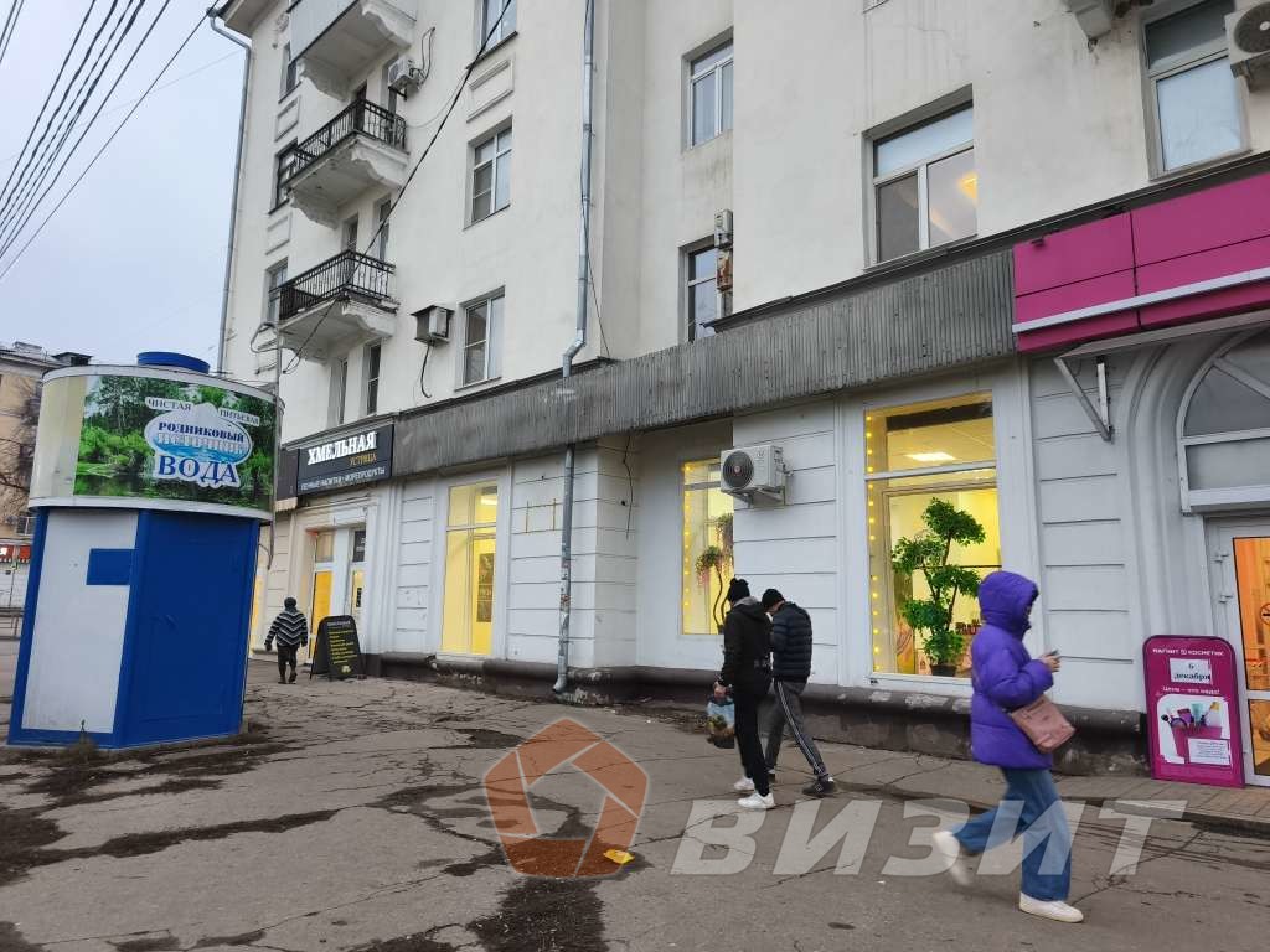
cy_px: 476
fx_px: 844
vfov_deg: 58.9
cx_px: 635
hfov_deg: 73.9
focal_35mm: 23
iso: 160
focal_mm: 5.35
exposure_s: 1/100
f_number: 1.7
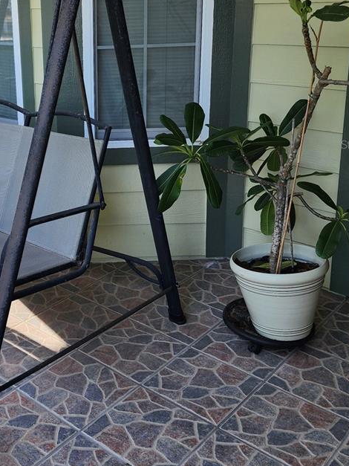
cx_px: 59
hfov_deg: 31.8
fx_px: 592
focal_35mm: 44
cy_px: 144
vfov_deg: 42.2
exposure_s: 1/180
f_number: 1.8
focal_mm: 6.4
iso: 25
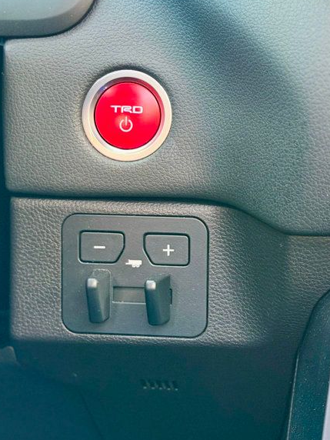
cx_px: 248
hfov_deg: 17.1
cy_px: 186
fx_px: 1093
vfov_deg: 22.7
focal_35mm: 86
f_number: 1.78
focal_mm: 6.76
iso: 400
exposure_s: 1/40
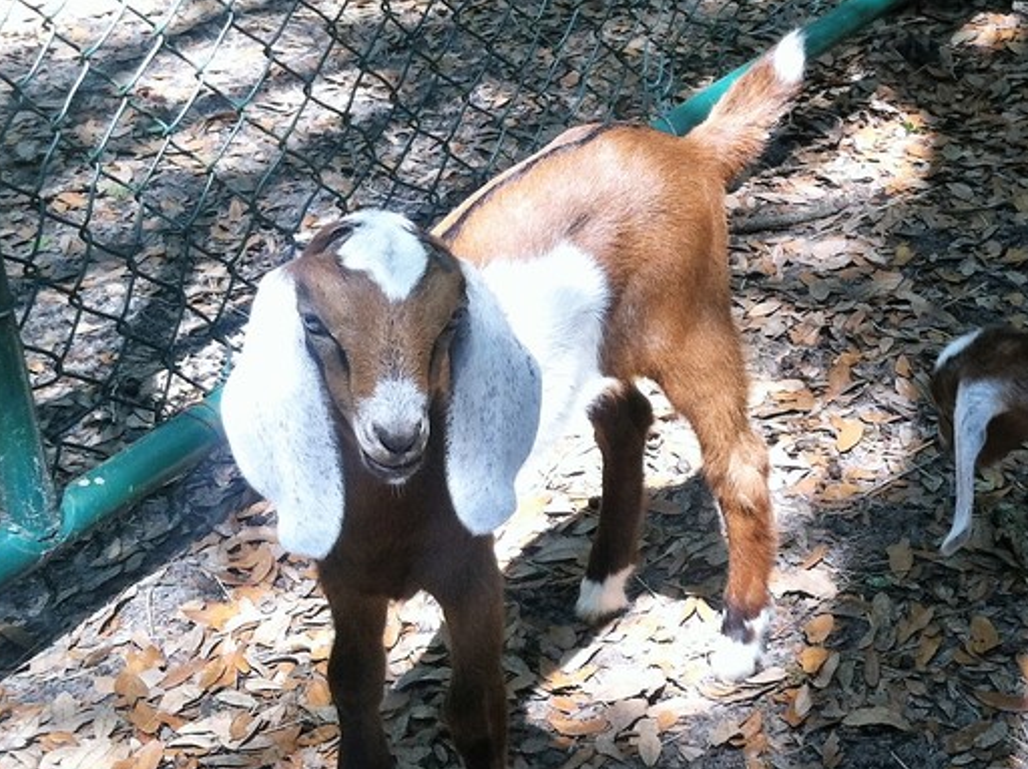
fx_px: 2077
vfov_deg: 20.9
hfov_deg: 26.9
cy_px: 302
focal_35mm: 70
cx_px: 906
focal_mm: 3.85
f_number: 2.8
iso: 80
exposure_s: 1/120
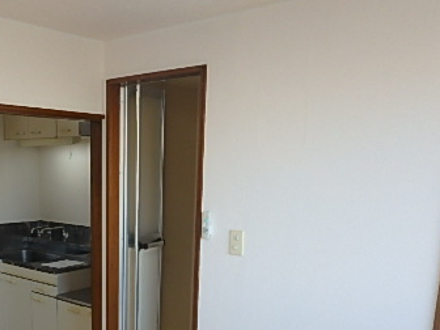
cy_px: 302
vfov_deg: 33.8
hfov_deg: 45.3
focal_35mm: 40
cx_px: 114
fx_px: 508
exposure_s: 1/60
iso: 160
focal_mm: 3.7
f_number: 3.5
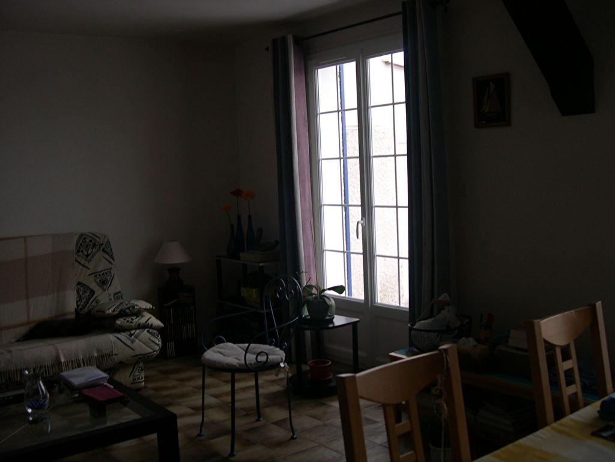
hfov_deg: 49.0
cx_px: 308
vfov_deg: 37.7
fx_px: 675
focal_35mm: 38
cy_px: 231
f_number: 2.8
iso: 100
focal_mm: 8
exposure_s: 1/90.9
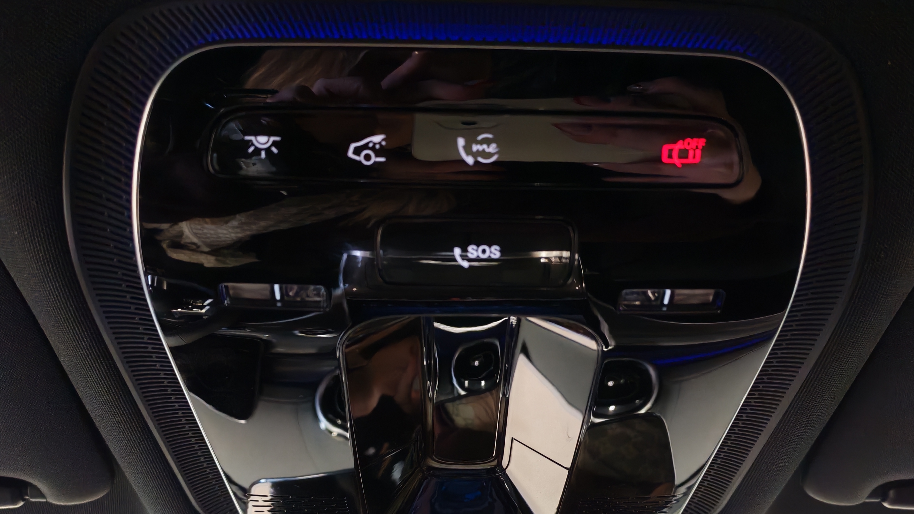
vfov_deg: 30.3
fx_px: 945
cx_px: 487
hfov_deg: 51.6
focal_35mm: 39
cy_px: 321
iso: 1672
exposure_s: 1/50
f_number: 1.9
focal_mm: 6.12
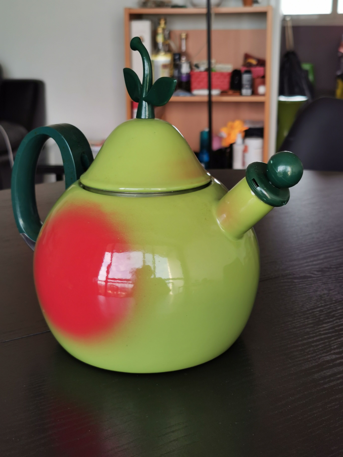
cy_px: 228
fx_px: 647
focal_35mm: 49
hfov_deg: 29.7
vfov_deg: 38.9
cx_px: 172
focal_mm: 5.56
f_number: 1.6
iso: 50
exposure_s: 1/120
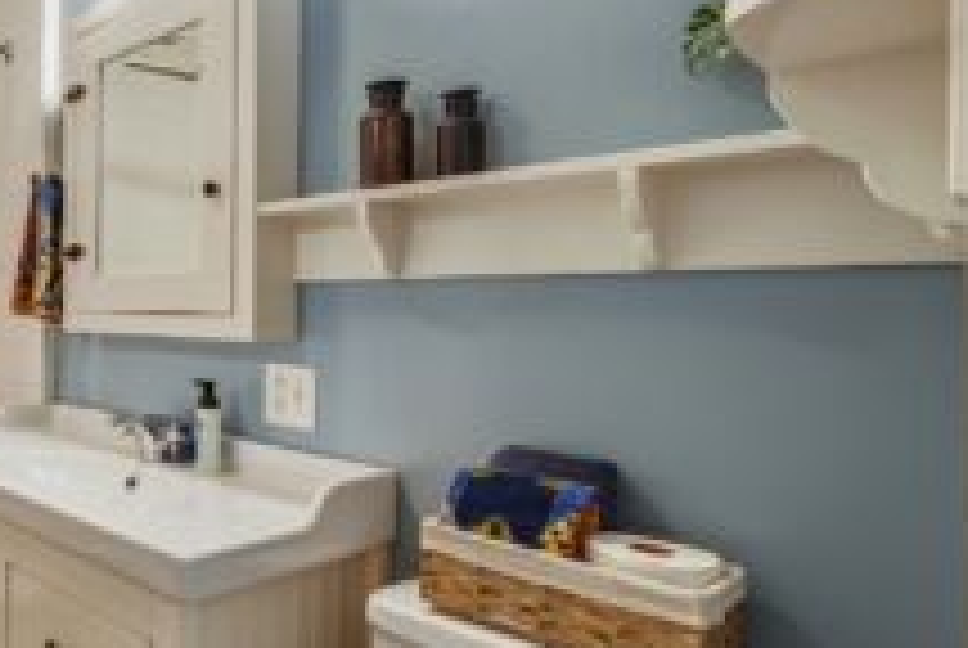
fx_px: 700
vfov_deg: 49.7
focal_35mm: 26
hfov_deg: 58.1
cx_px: 77
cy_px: 331
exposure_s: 1/50
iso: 400
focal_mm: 14
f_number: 9
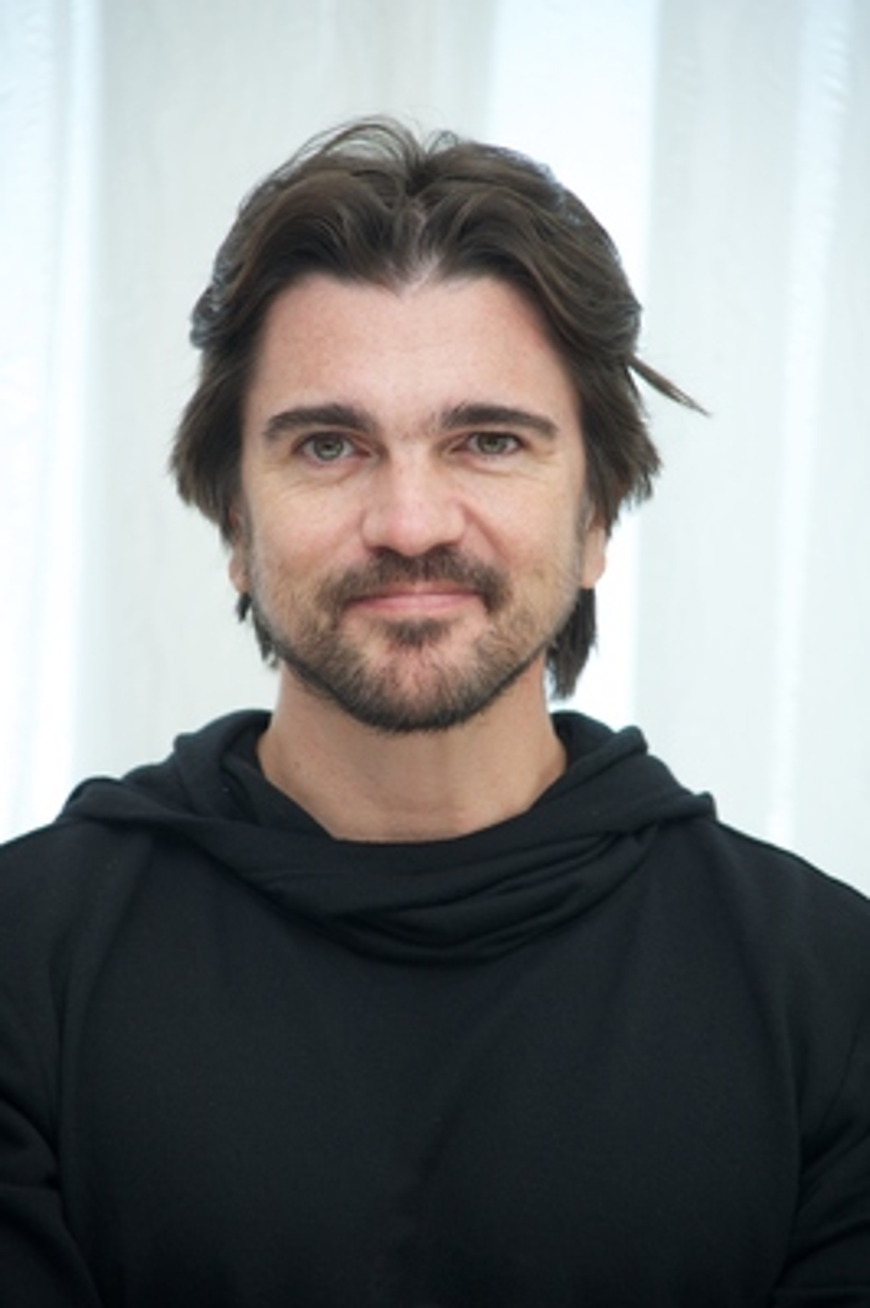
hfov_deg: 6.9
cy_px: 654
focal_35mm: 200
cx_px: 435
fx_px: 7262
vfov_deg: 10.3
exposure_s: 1/60
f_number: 5.6
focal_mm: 200
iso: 500
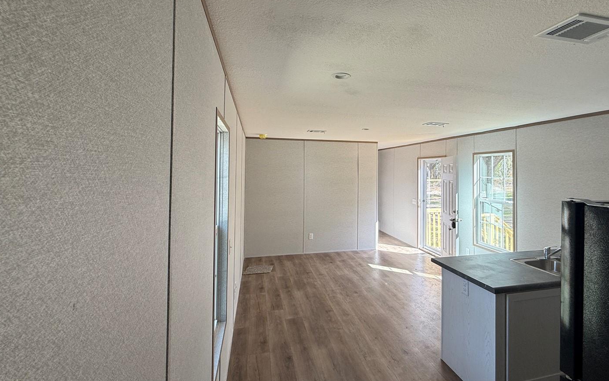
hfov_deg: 94.1
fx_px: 282
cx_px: 331
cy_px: 166
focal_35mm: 17
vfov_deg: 67.7
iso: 64
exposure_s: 1/114
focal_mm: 2.22
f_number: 2.2
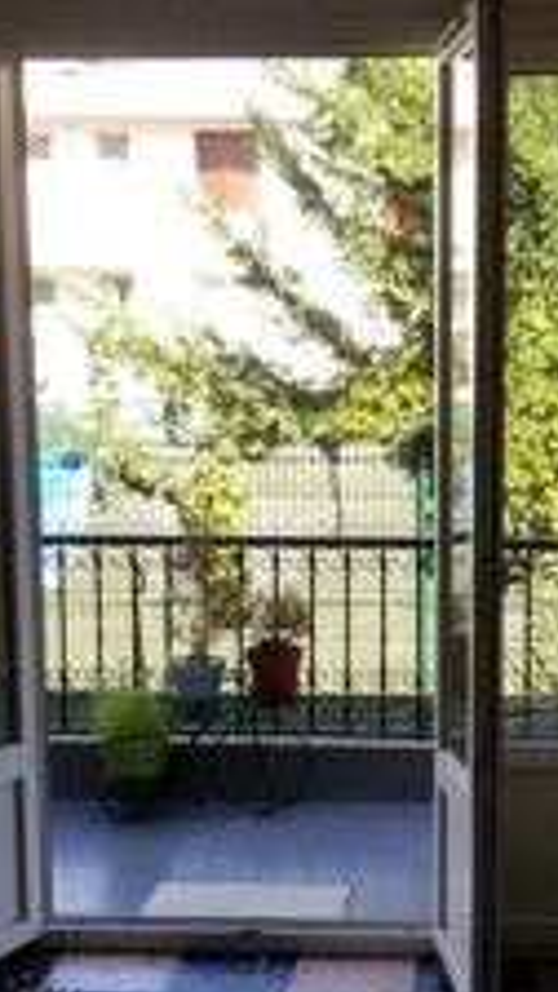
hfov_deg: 22.1
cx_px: 368
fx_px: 1420
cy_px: 574
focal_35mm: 54
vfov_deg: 38.4
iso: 50
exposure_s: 1/470
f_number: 1.7
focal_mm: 4.25
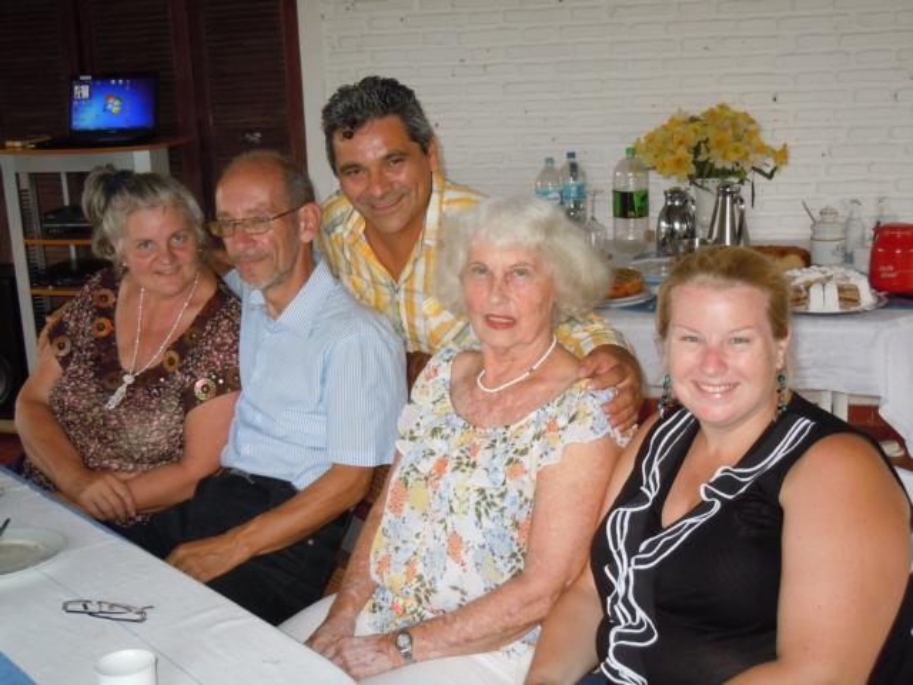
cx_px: 456
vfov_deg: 28.0
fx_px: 1372
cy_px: 342
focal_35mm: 52
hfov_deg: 36.8
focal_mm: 9.3
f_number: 3.9
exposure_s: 1/30
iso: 320
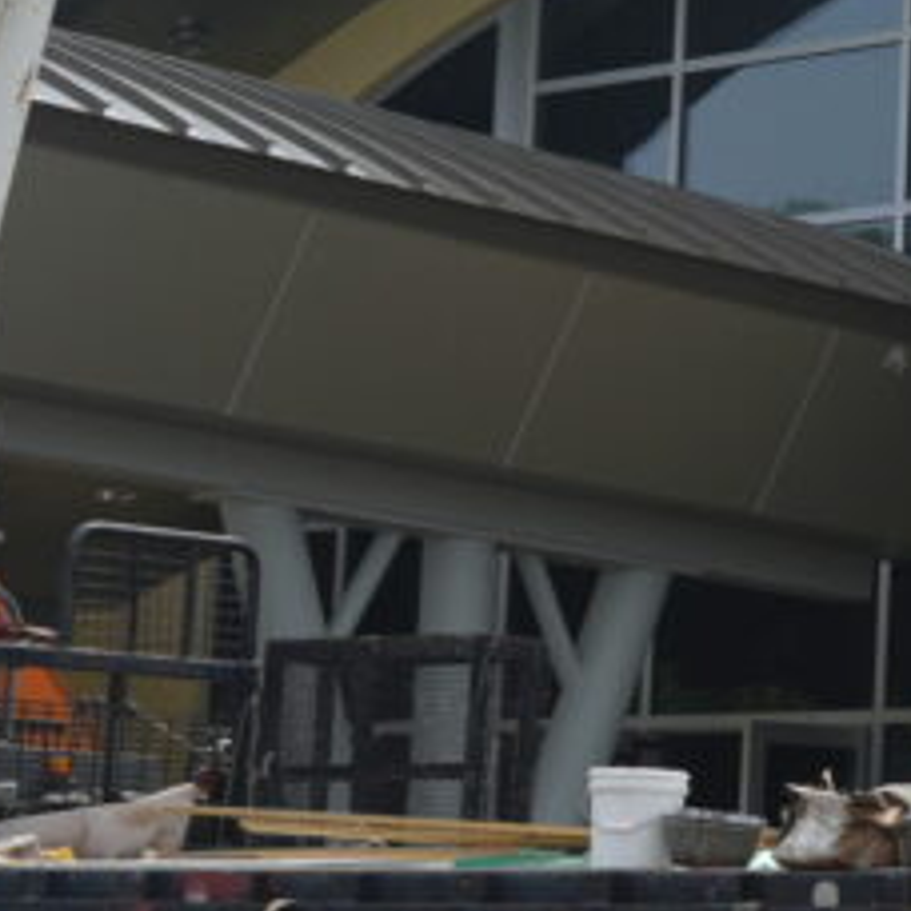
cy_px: 70
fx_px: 5121
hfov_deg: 9.8
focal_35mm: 172
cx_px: 1414
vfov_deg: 10.1
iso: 100
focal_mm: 30
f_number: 5
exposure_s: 1/500
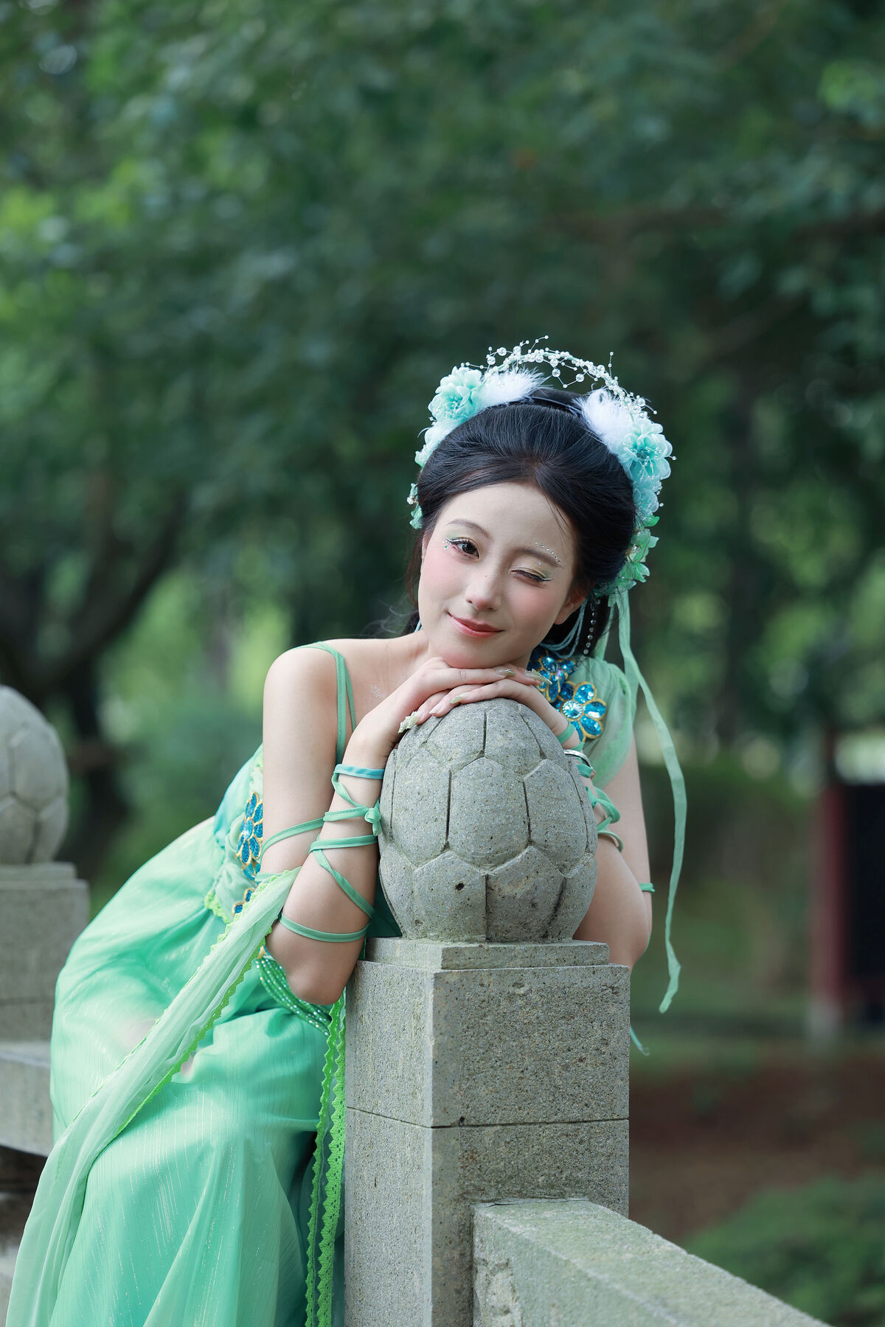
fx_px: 4203
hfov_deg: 12.0
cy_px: 664
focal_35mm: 114
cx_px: 442
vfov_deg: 17.9
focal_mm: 115
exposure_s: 1/125
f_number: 2.8
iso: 500
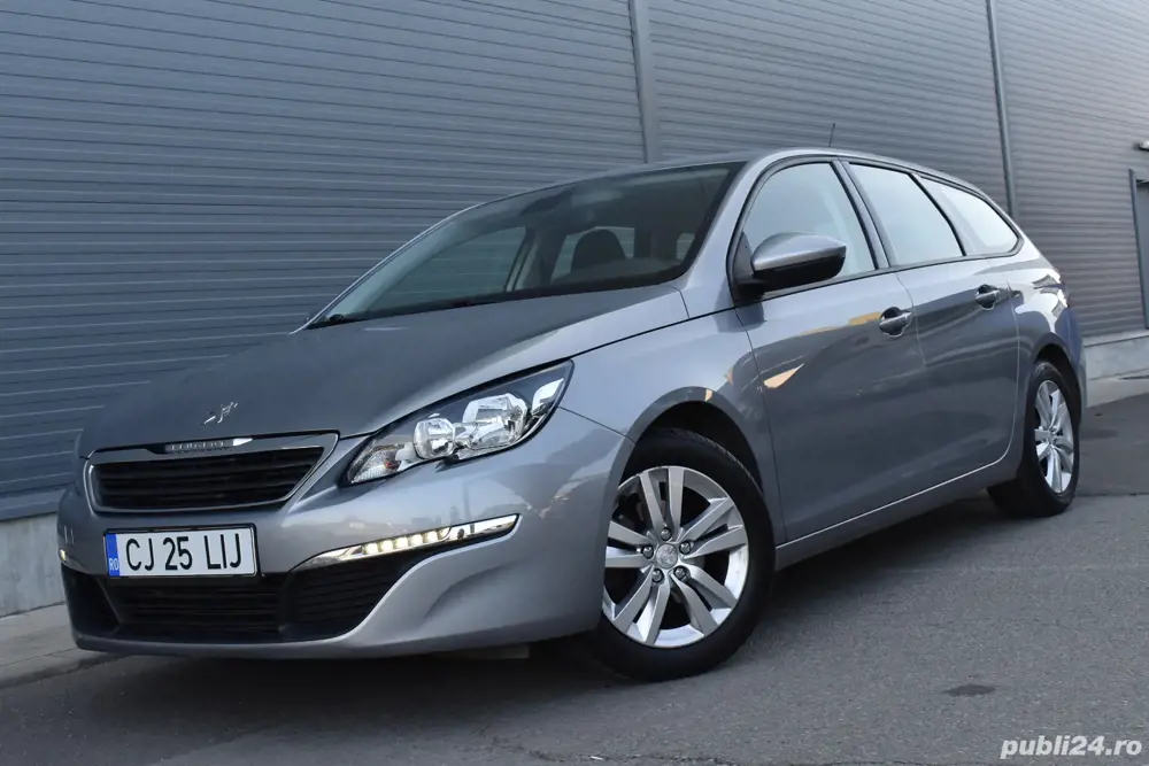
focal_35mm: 48
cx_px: 574
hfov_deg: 41.1
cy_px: 383
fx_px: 1532
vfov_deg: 28.1
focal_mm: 32
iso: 400
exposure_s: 1/200
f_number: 7.1
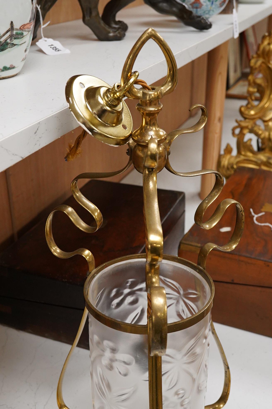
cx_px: 136
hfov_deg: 29.9
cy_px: 204
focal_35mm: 45
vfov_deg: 43.6
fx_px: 510
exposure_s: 1/160
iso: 2500
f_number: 11
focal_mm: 30
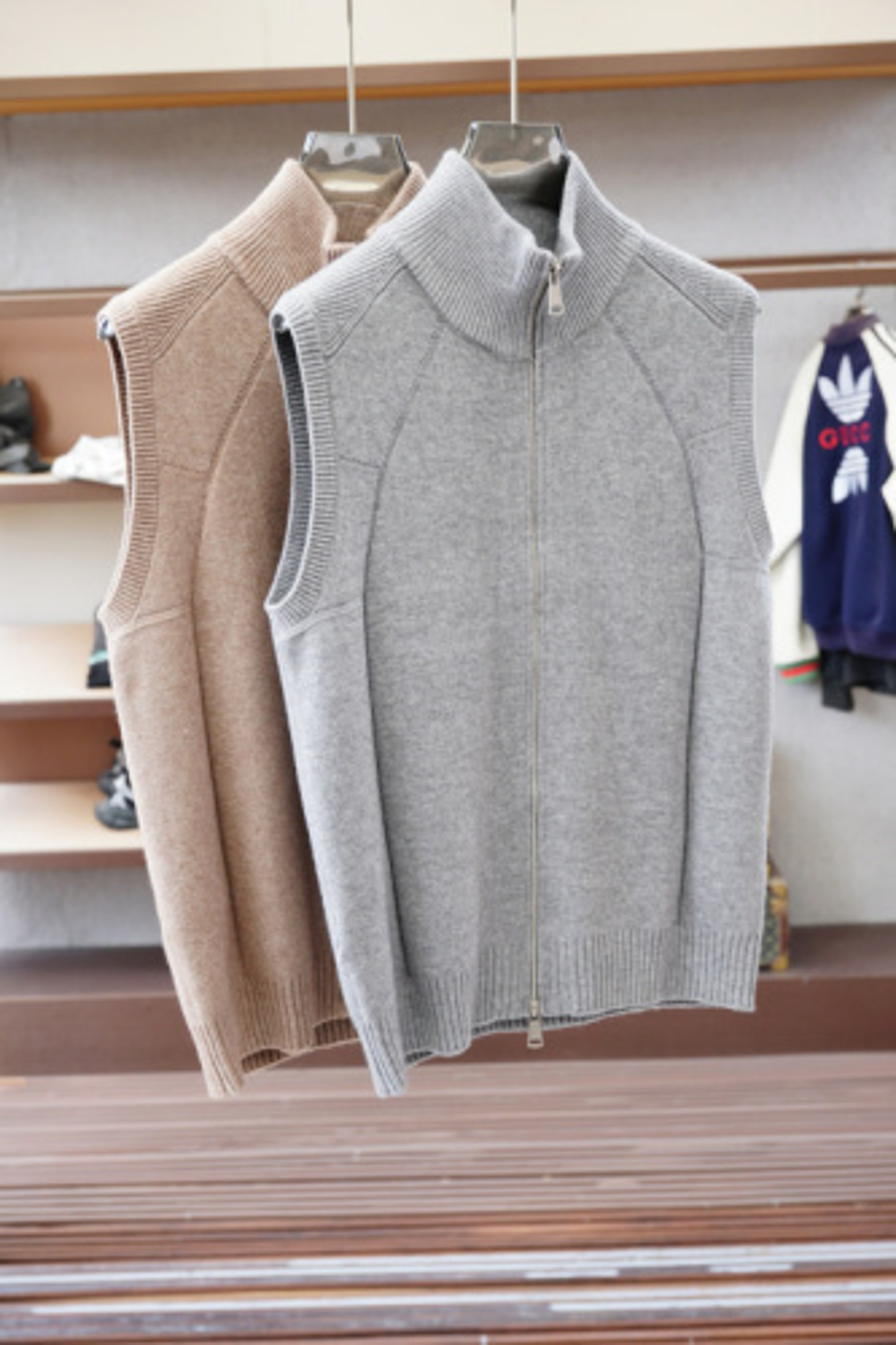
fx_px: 1625
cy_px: 672
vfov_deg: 45.0
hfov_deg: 30.8
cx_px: 448
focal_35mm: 44
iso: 320
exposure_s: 1/125
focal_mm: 29
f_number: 4
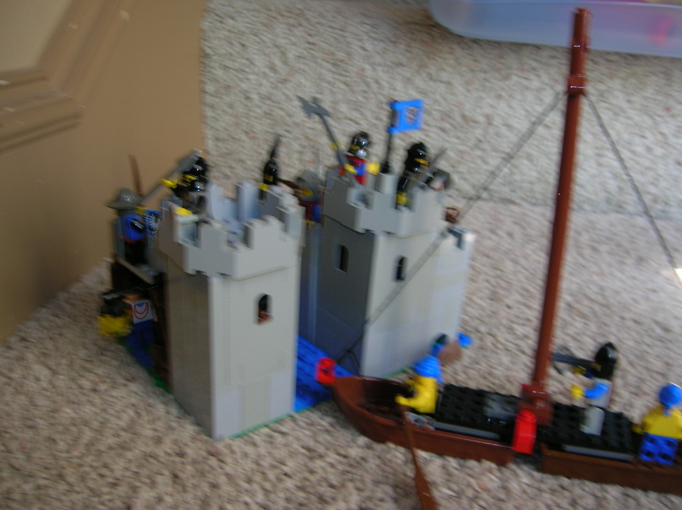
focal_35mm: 34
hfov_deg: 54.0
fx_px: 669
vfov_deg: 41.7
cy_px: 255
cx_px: 341
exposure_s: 1/30
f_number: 2.9
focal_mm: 5.7
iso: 50
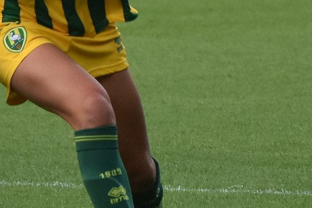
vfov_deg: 1.8
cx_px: 38
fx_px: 6681
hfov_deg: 2.7
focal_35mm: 771
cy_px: 6
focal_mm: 180
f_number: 5
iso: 500
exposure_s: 1/640
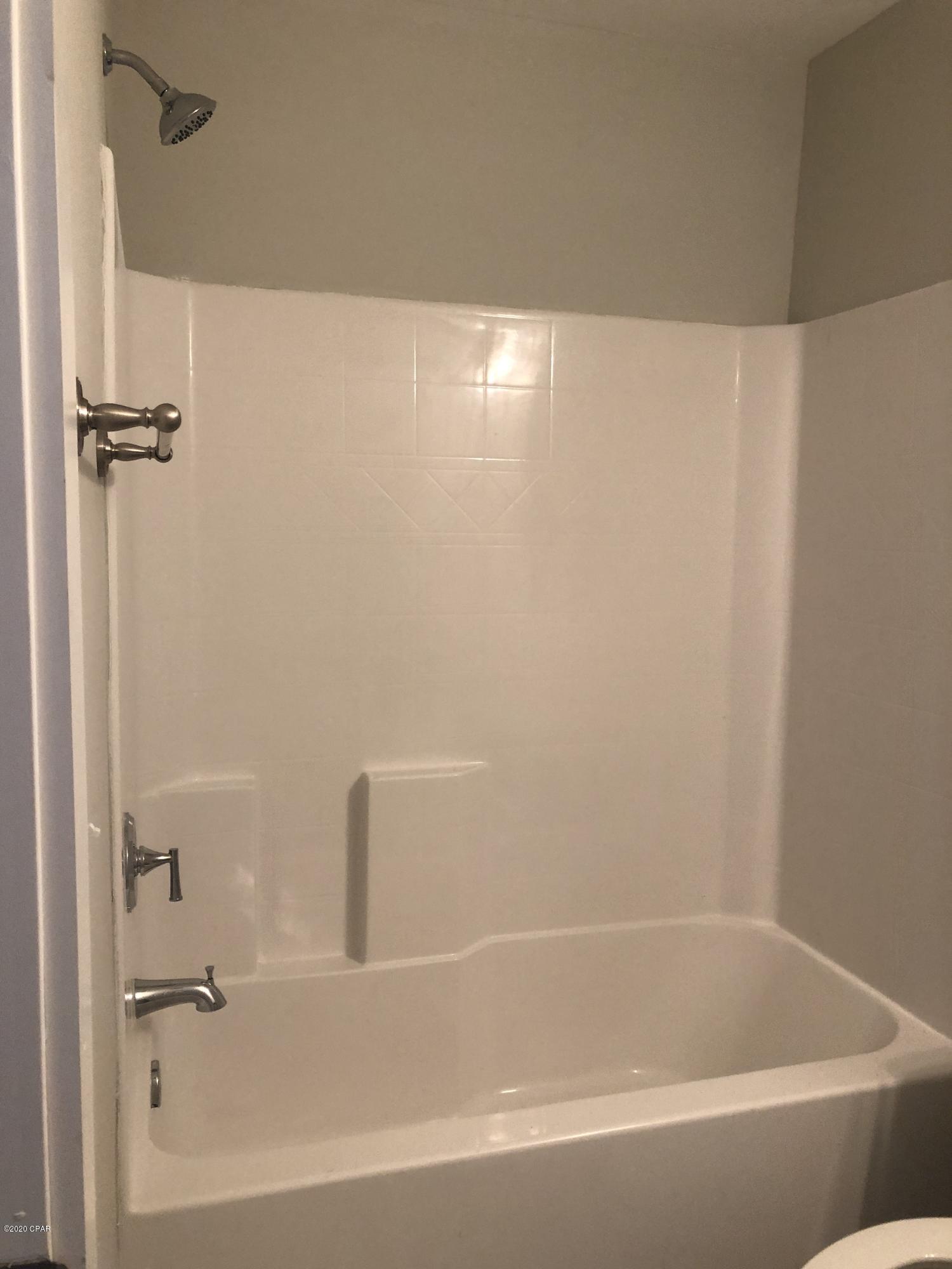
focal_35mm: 28
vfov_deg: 63.4
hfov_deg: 49.7
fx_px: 1027
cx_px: 476
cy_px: 634
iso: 40
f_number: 1.8
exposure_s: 1/15
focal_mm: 3.99
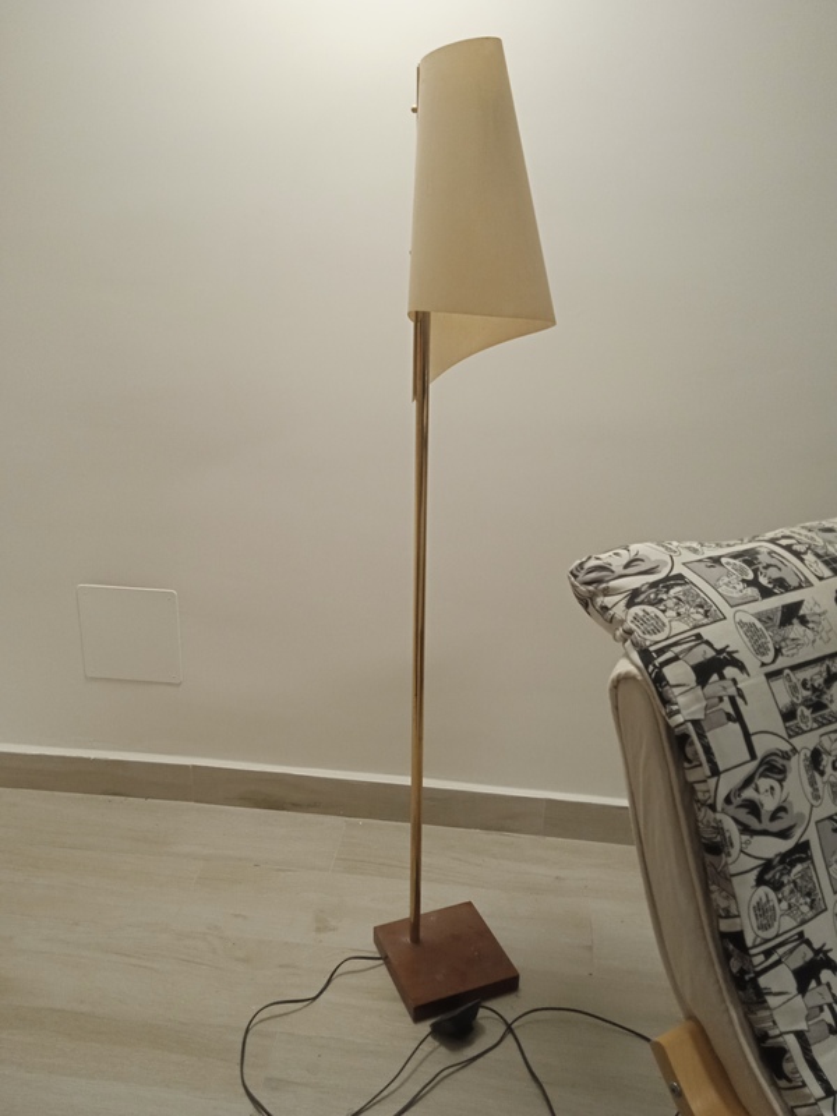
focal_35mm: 28
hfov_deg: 49.7
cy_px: 558
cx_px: 418
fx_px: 903
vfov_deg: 63.4
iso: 291
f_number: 2.2
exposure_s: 1/33.3
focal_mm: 3.43
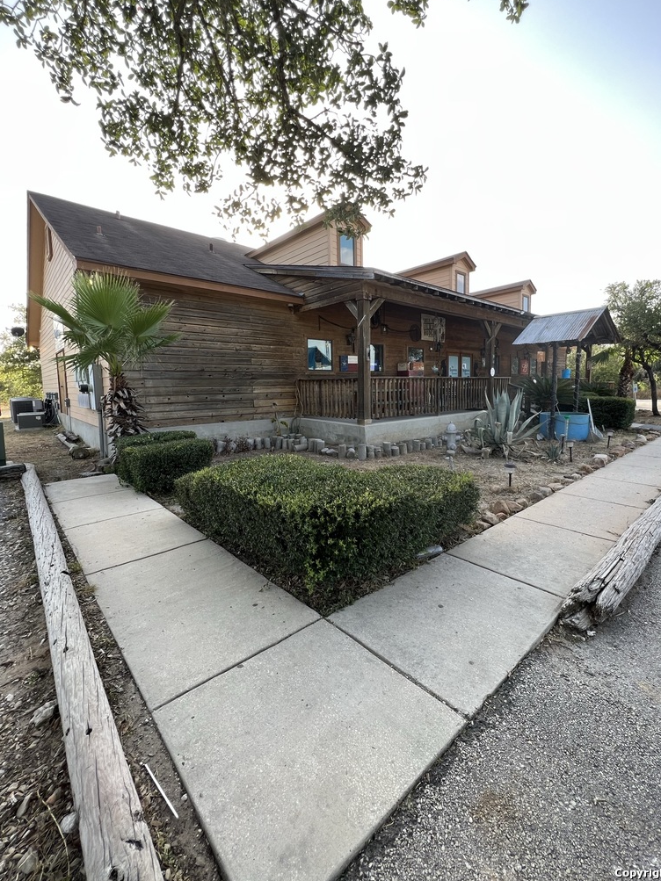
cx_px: 352
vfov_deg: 102.0
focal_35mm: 14
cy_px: 419
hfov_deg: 85.5
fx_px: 357
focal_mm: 1.57
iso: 32
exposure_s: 1/165
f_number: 1.8
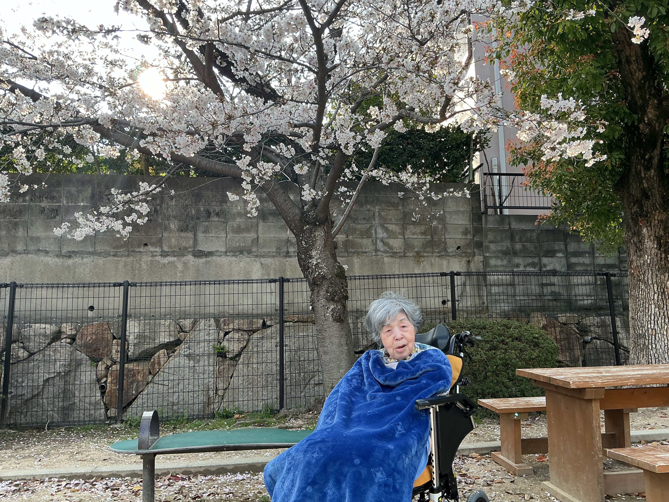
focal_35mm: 29
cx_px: 334
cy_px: 251
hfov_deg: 61.7
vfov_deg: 48.2
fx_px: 560
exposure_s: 1/173
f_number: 1.8
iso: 25
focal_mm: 3
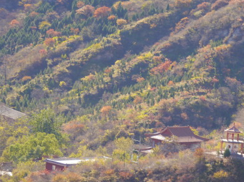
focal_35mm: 268
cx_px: 156
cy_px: 127
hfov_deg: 7.4
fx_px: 1888
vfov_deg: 5.5
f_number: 5
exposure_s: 1/250
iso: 160
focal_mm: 87
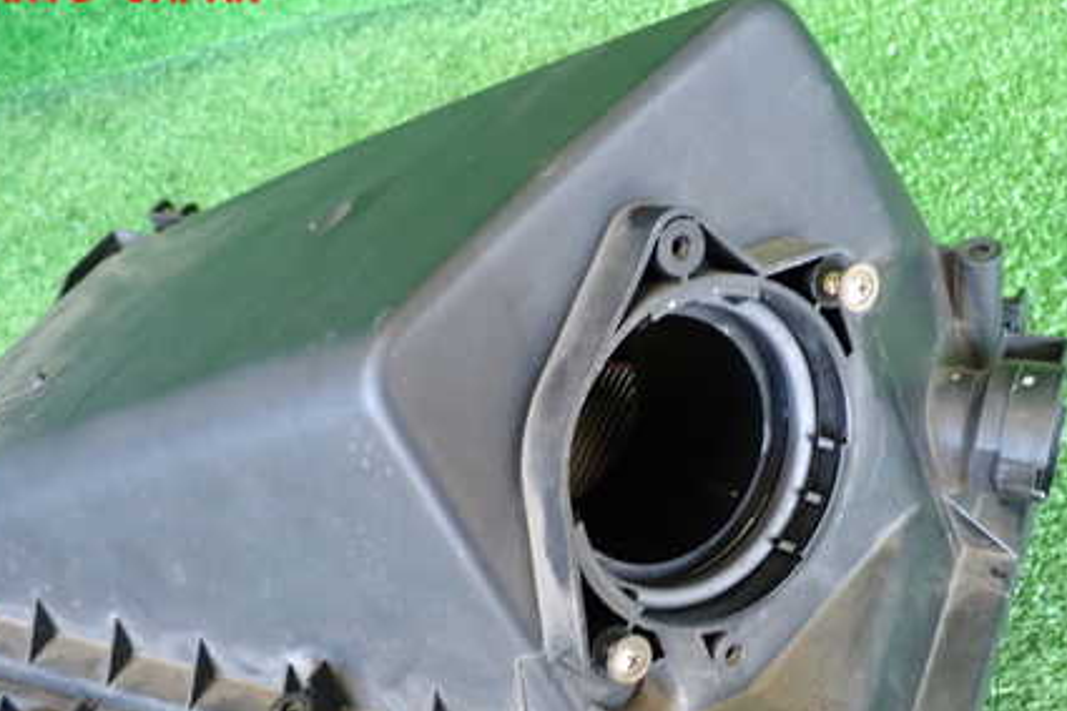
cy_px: 520
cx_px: 557
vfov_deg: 28.3
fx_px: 1392
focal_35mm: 47
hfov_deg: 41.9
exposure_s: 1/30
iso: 320
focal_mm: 5.79
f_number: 2.4
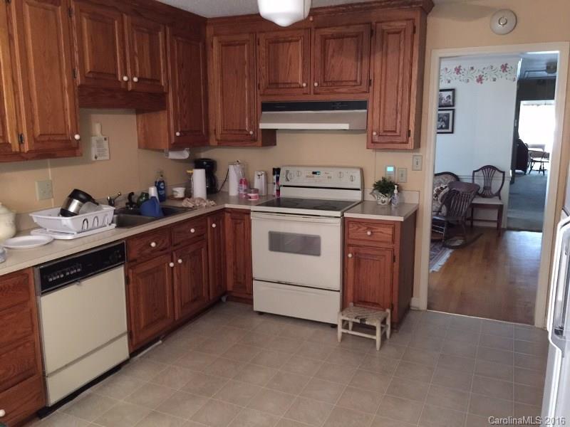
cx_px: 285
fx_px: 478
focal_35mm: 29
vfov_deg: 48.2
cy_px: 214
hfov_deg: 61.7
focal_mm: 4.15
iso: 100
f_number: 2.2
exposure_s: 1/4
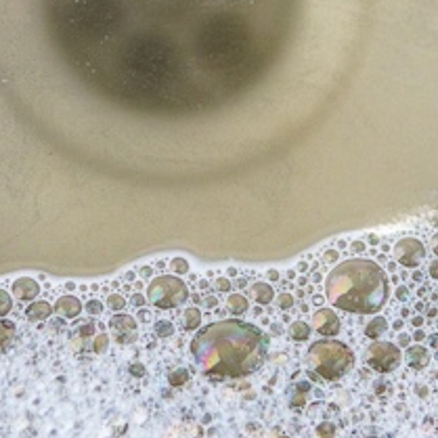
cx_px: 161
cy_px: 21
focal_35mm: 110
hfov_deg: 15.8
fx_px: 1575
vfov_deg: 15.6
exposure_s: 1/60
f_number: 1.6
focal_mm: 30
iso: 640
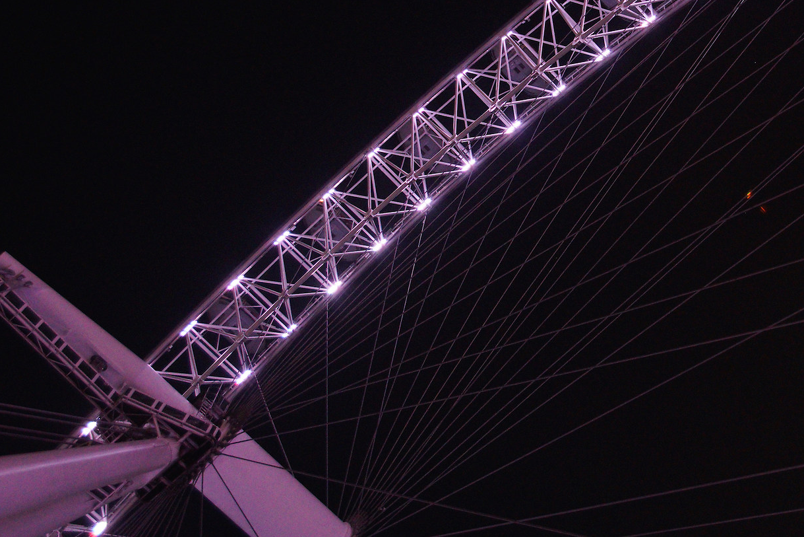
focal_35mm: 63
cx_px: 662
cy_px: 89
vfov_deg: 21.3
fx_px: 1407
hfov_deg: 31.0
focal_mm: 32
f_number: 4.5
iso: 6400
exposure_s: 1/60
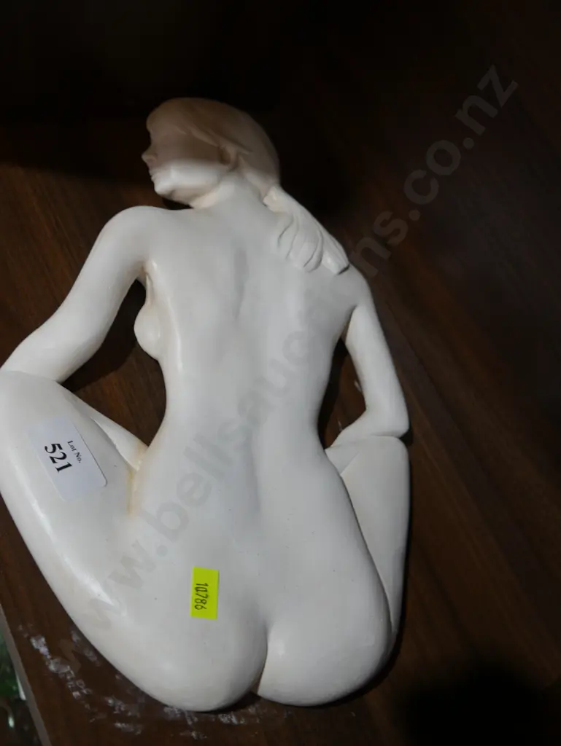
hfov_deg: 41.8
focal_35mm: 34
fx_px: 734
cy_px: 373
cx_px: 280
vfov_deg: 53.9
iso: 200
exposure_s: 1/80
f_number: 4
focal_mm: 17
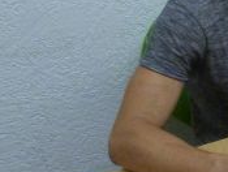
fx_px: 752
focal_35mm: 114
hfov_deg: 13.6
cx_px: 511
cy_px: 73
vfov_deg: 13.0
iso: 400
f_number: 2.8
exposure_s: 1/50
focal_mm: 4.5
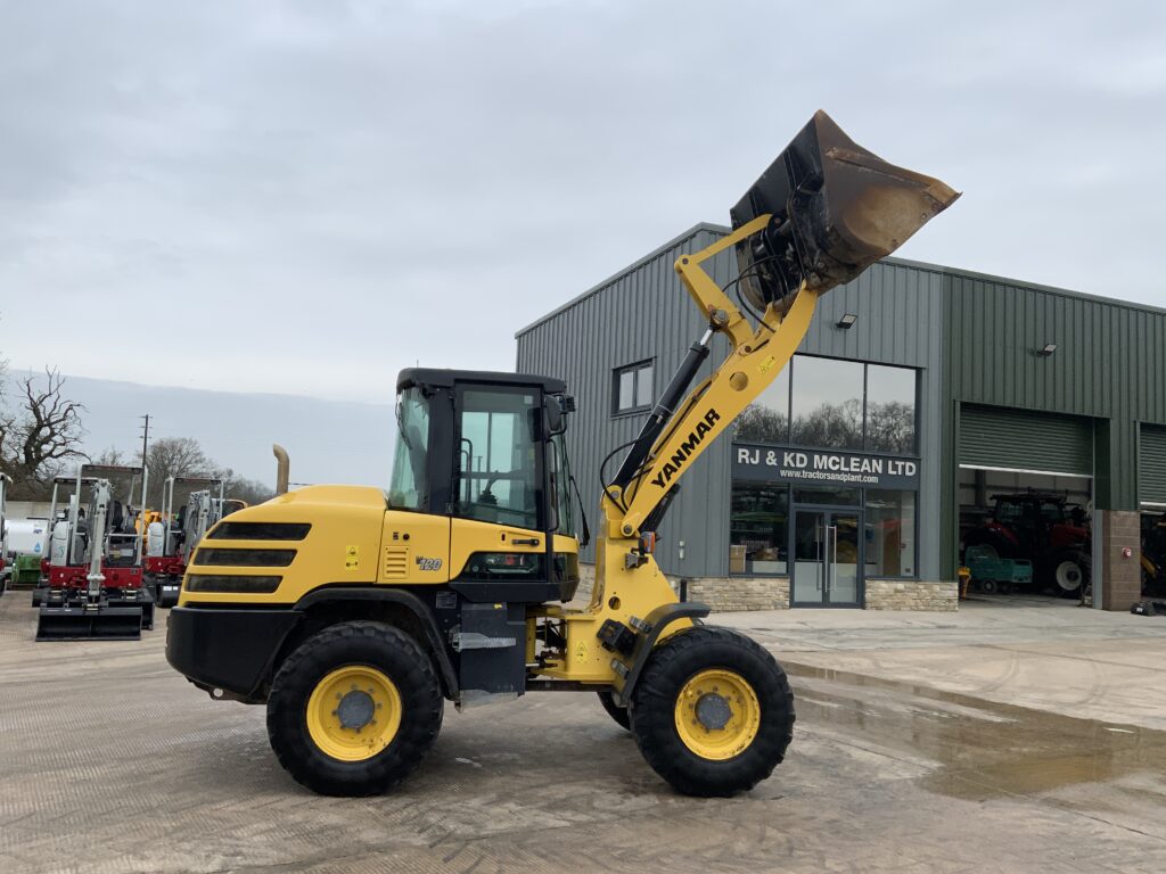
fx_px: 977
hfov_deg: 61.7
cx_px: 583
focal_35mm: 29
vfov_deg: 48.2
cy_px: 437
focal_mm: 3
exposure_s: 1/540
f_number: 1.8
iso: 16
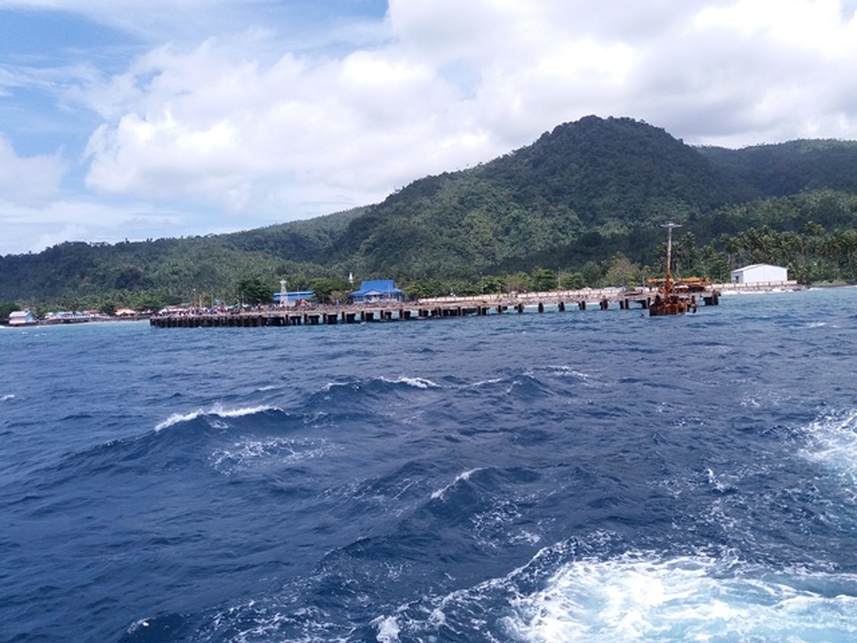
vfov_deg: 49.7
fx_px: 693
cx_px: 428
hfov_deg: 63.4
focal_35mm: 28
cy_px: 322
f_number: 1.9
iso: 64
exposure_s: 1/1643
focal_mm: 3.7
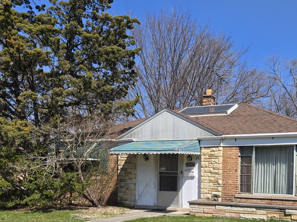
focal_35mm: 42
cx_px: 215
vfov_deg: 33.4
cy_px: 177
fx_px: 360
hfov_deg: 43.7
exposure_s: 1/1936
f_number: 1.8
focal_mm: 5.4
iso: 25
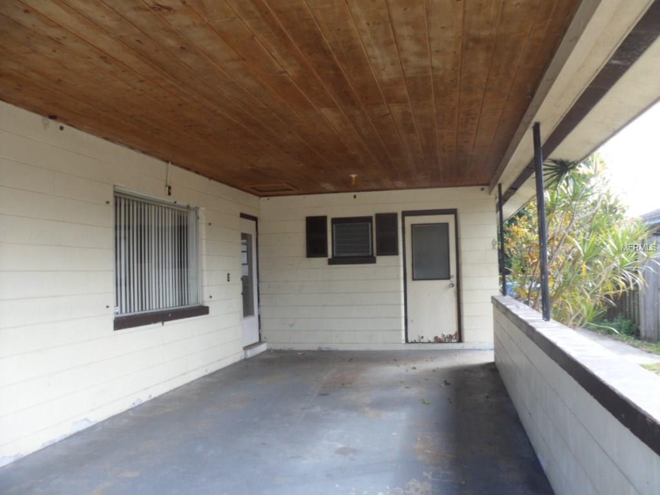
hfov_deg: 67.3
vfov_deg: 53.1
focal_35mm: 26
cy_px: 248
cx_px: 330
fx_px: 496
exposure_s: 1/90
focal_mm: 4.9
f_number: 3.3
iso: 80
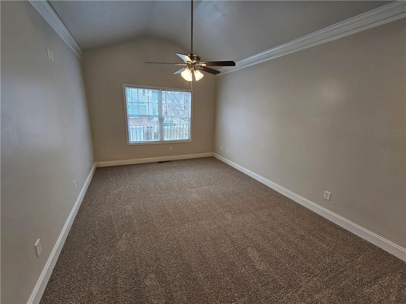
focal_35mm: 13
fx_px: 152
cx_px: 203
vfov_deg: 89.9
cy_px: 152
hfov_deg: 106.2
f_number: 2.2
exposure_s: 1/60
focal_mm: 2.2
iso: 80
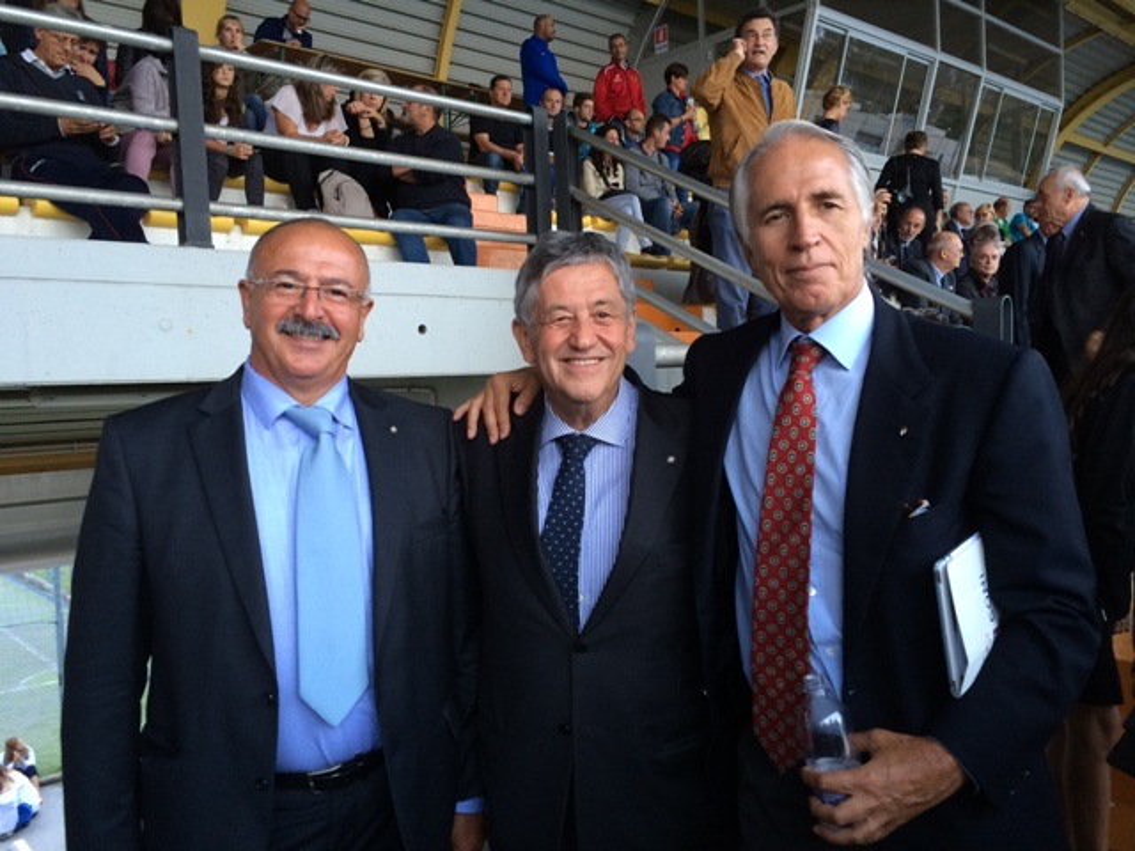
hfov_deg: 60.0
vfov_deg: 46.8
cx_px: 568
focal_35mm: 30
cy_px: 426
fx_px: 984
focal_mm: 4.12
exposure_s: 1/30
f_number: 2.2
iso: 80
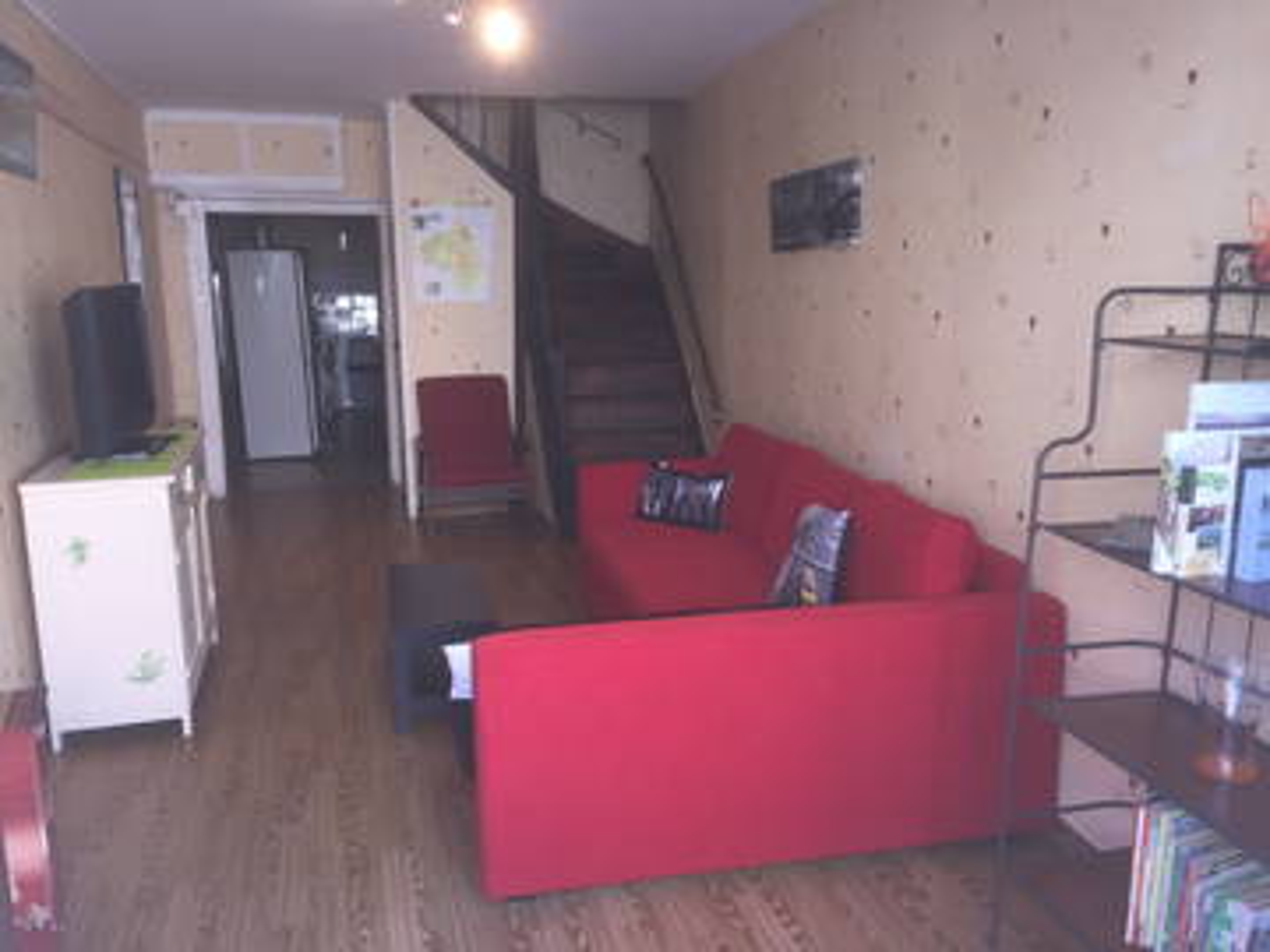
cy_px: 476
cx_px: 635
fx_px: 1064
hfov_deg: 61.7
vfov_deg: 48.2
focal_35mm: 29
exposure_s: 1/33
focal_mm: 4.15
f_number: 2.2
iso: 50
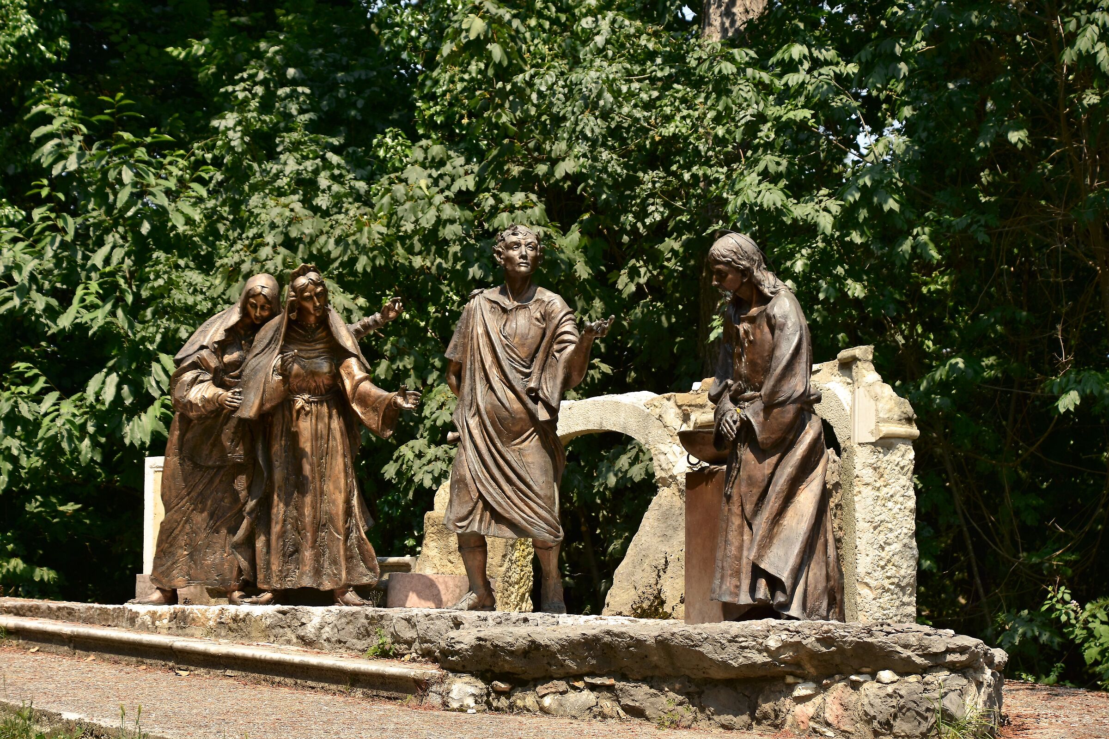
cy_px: 370
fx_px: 3234
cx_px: 554
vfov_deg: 13.0
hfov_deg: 19.5
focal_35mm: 105
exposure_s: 1/400
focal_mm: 70
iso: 100
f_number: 5
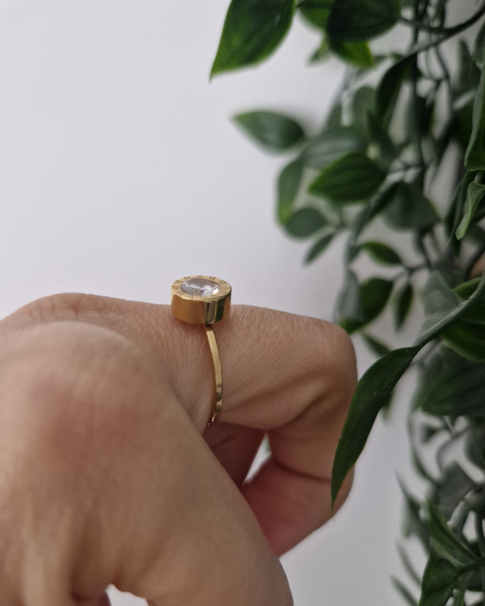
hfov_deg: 58.8
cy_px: 318
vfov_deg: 70.2
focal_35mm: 24
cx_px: 242
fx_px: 431
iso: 64
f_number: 1.8
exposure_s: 1/100
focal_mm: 5.4
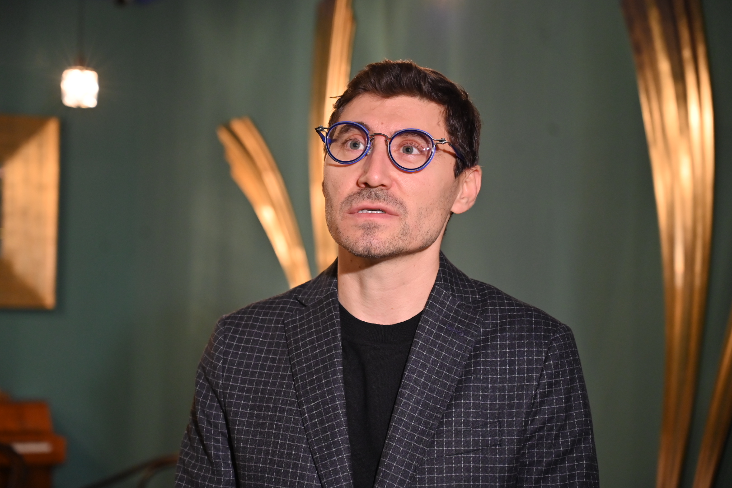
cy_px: 244
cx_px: 366
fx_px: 1423
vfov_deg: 19.5
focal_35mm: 70
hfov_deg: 28.8
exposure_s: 1/200
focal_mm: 70
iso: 2000
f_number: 4
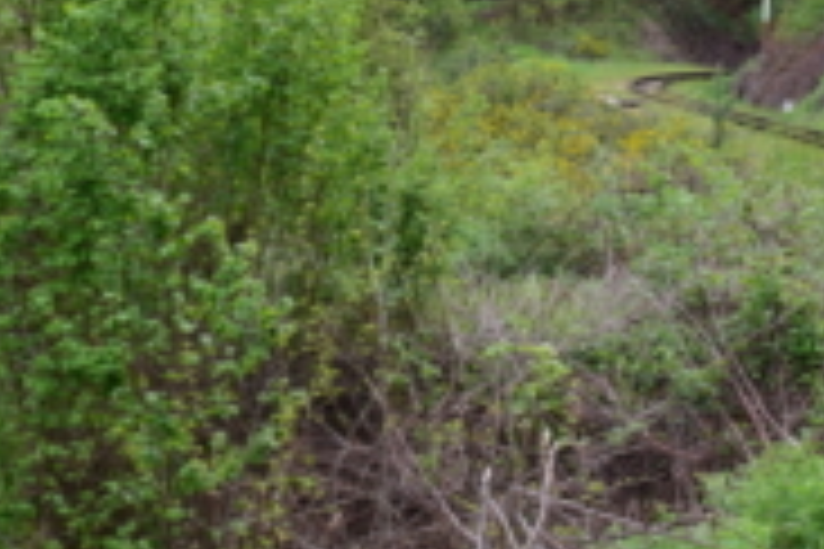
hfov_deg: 18.4
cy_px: -88
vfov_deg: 12.2
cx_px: 603
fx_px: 2526
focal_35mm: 110
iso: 400
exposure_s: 1/160
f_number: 9
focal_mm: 27
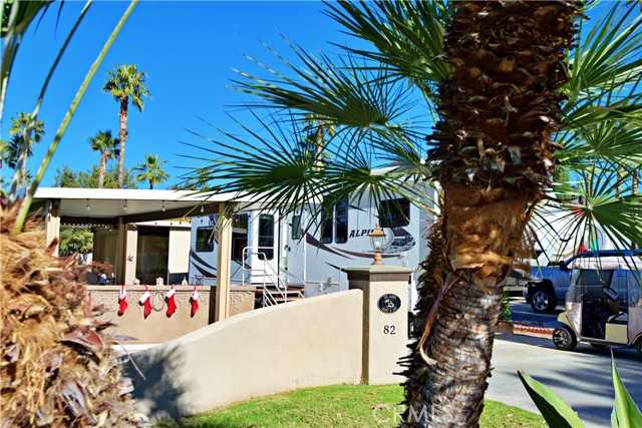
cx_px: 321
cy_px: 214
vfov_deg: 37.9
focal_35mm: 35
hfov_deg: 54.4
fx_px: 624
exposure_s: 1/250
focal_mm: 35
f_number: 10
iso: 125
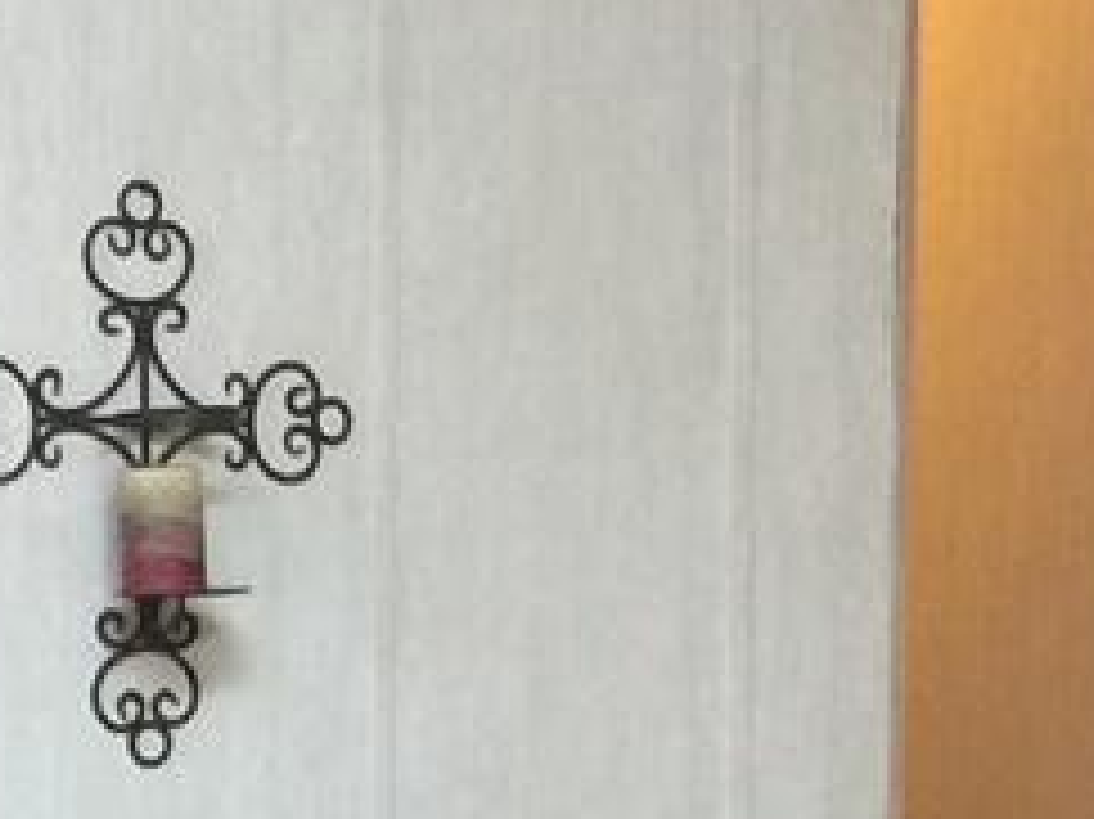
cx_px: 653
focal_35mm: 195
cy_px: 1557
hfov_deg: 10.1
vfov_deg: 7.4
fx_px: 6160
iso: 64
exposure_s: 1/15
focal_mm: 4.15
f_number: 2.2
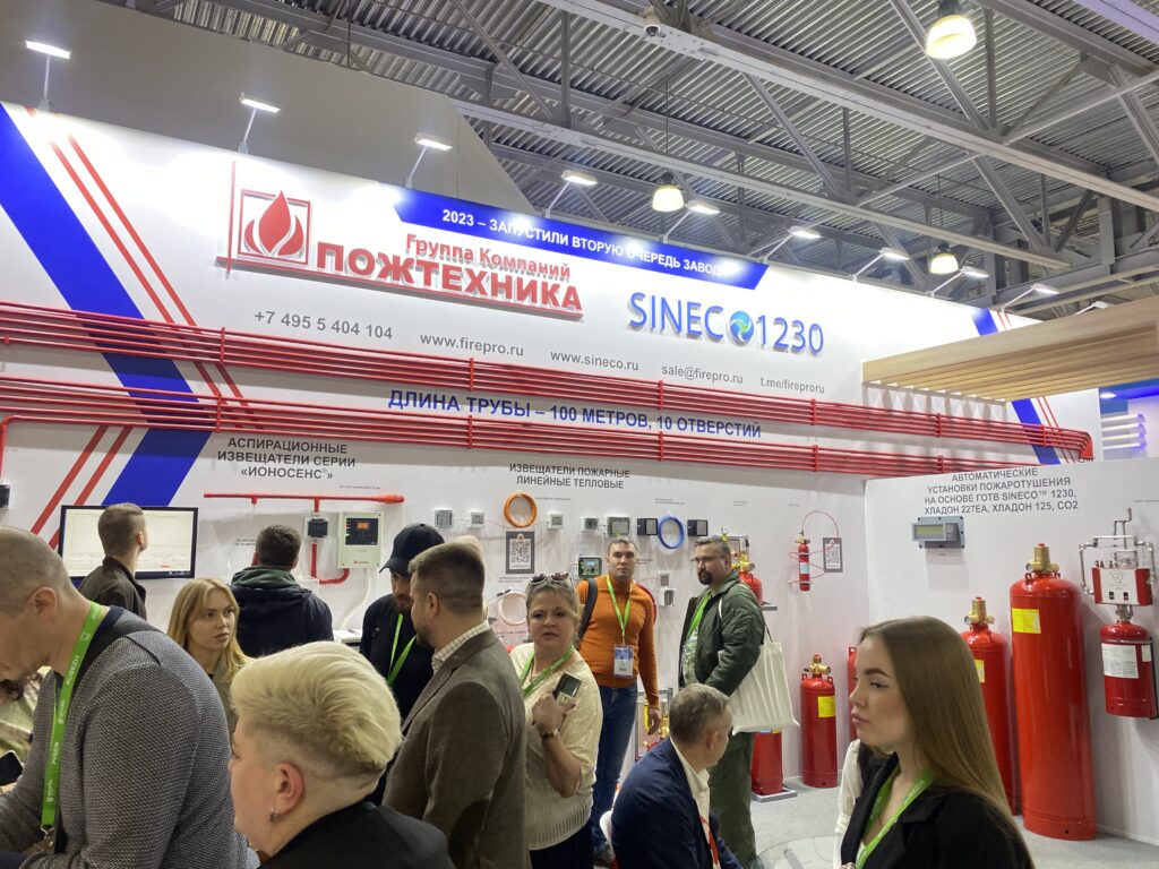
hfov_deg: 67.3
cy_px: 434
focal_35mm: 26
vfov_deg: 53.1
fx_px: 871
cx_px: 580
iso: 125
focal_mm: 4.25
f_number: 1.8
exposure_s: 1/100
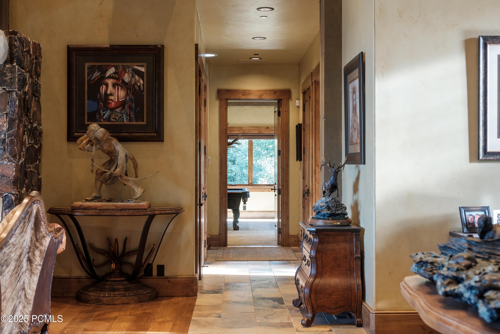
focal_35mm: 53
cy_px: 167
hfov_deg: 37.5
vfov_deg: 25.5
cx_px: 250
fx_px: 736
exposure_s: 1/4
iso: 200
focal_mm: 35
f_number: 5.6
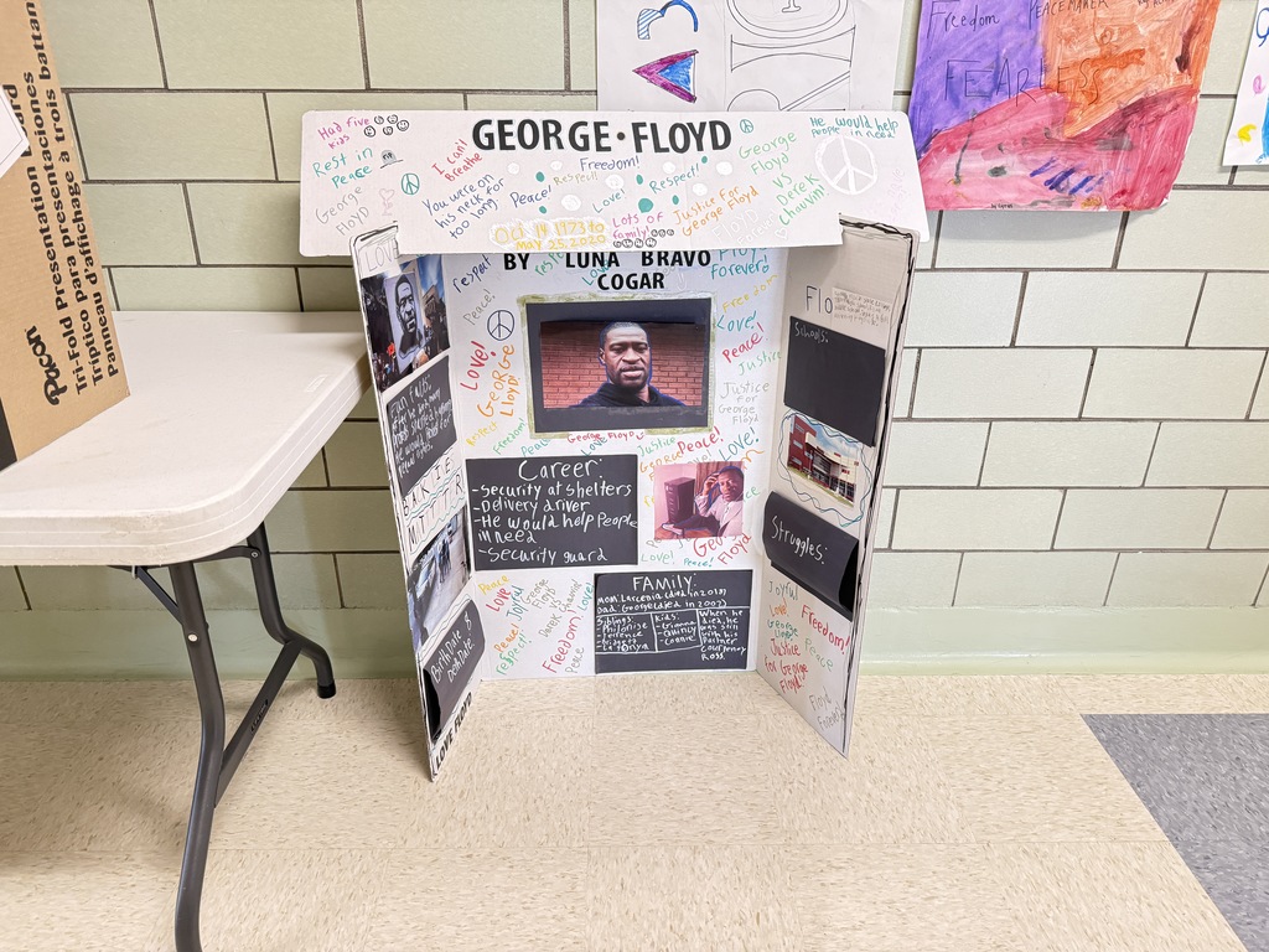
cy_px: 476
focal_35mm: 24
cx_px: 634
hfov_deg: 71.6
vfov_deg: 56.8
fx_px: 880
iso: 400
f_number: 1.78
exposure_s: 1/60
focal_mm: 6.76
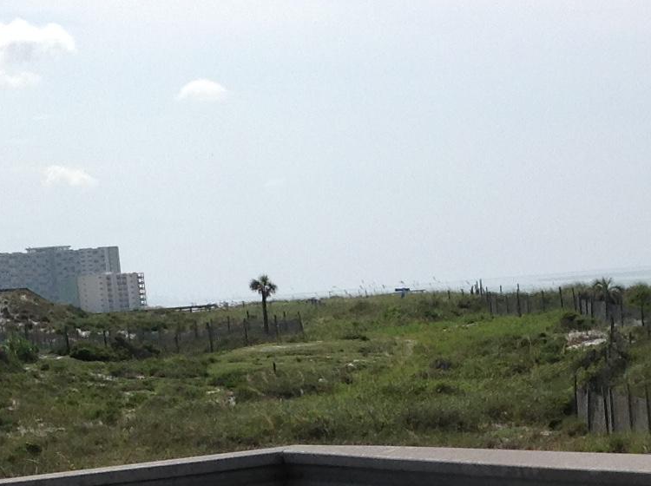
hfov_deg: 16.2
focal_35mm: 121
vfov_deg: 11.9
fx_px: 2272
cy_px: 583
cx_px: 484
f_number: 2.4
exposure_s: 1/3367
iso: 50
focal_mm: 4.28
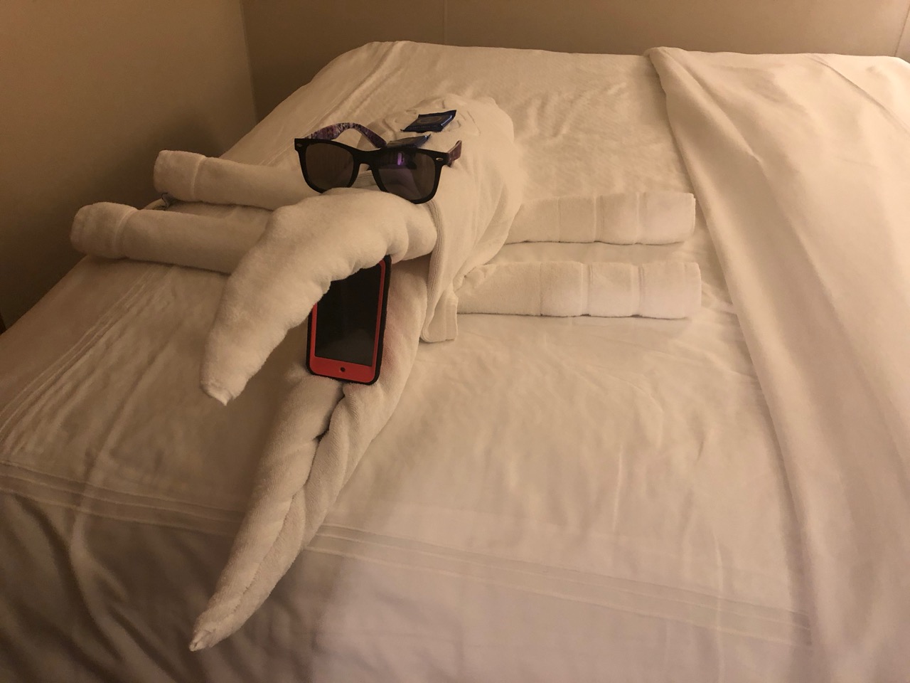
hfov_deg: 63.4
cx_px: 455
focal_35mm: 28
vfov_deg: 49.7
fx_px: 736
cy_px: 342
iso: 100
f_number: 1.8
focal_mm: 4
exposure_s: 1/9
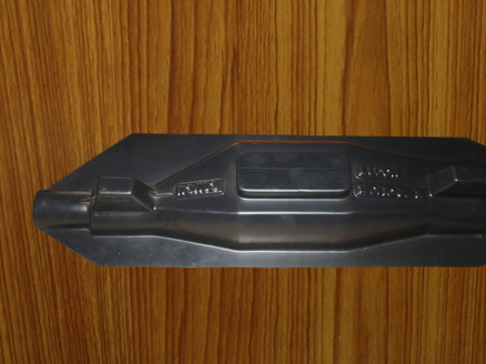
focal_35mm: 33
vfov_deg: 42.9
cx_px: 276
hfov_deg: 55.2
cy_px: 179
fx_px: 463
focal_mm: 20
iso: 200
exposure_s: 1/125
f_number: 10
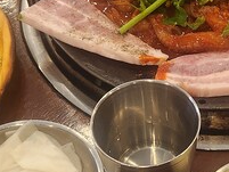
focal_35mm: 103
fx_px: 682
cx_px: 178
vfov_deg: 14.4
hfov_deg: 18.9
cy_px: 81
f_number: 1.8
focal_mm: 5.4
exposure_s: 1/120
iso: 320
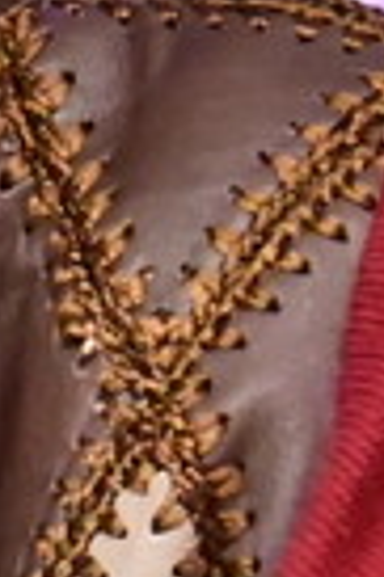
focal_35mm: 3829
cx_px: -1139
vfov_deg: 0.5
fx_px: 61415
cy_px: 263
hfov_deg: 0.4
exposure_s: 1/250
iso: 4000
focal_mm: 250
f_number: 7.1
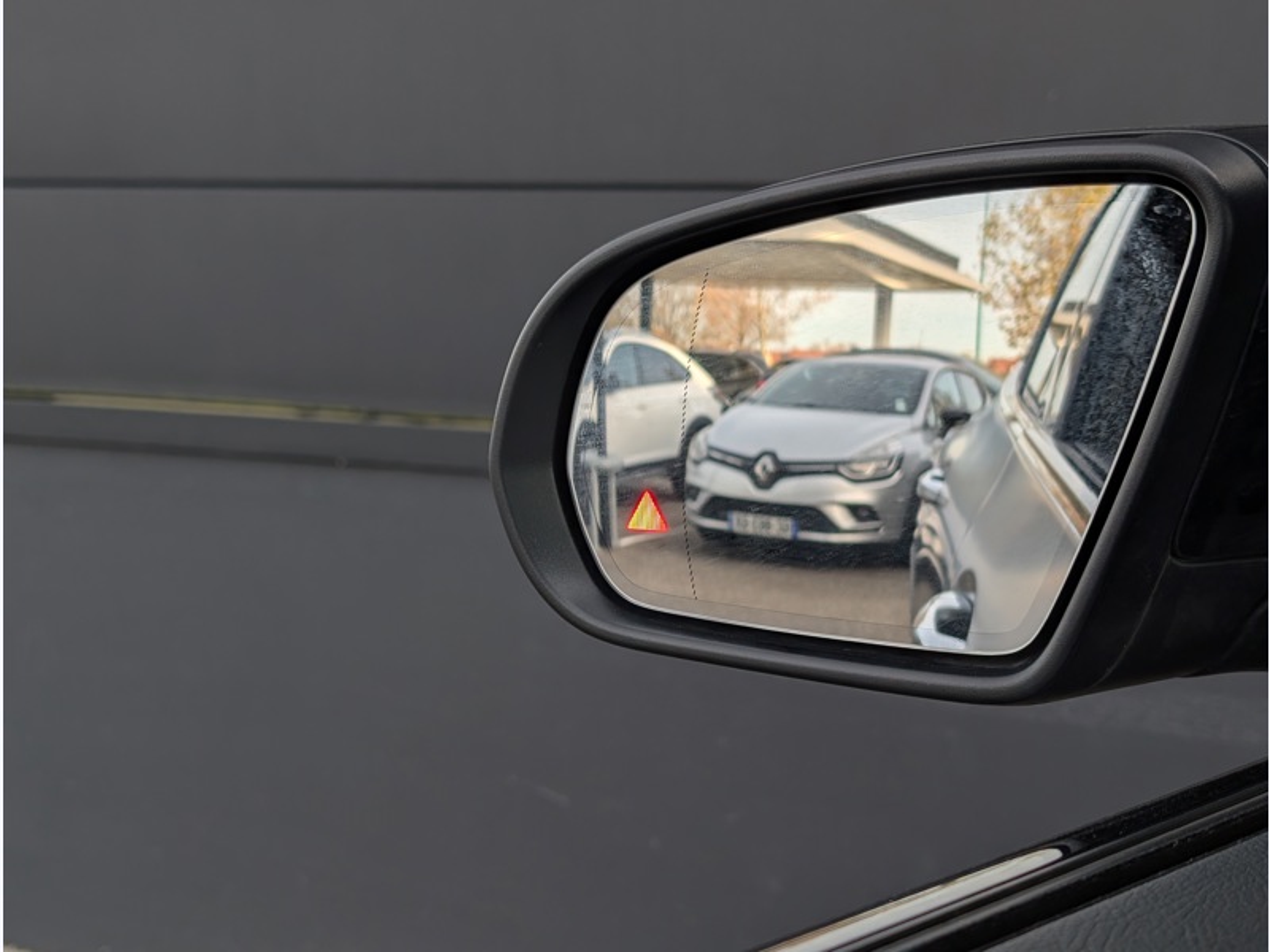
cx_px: 635
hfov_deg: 38.9
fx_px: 1798
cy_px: 476
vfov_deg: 29.7
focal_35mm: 49
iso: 19
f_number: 1.68
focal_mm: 6.9
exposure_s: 1/271
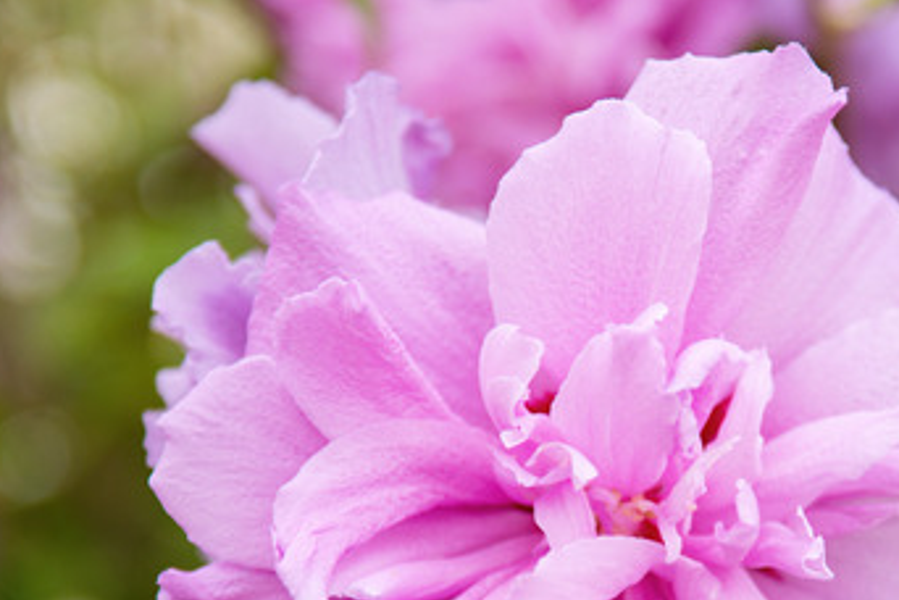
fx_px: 4270
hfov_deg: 12.0
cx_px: 607
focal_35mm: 171
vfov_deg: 8.0
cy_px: 550
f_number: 2.8
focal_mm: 50
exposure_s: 1/640
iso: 100
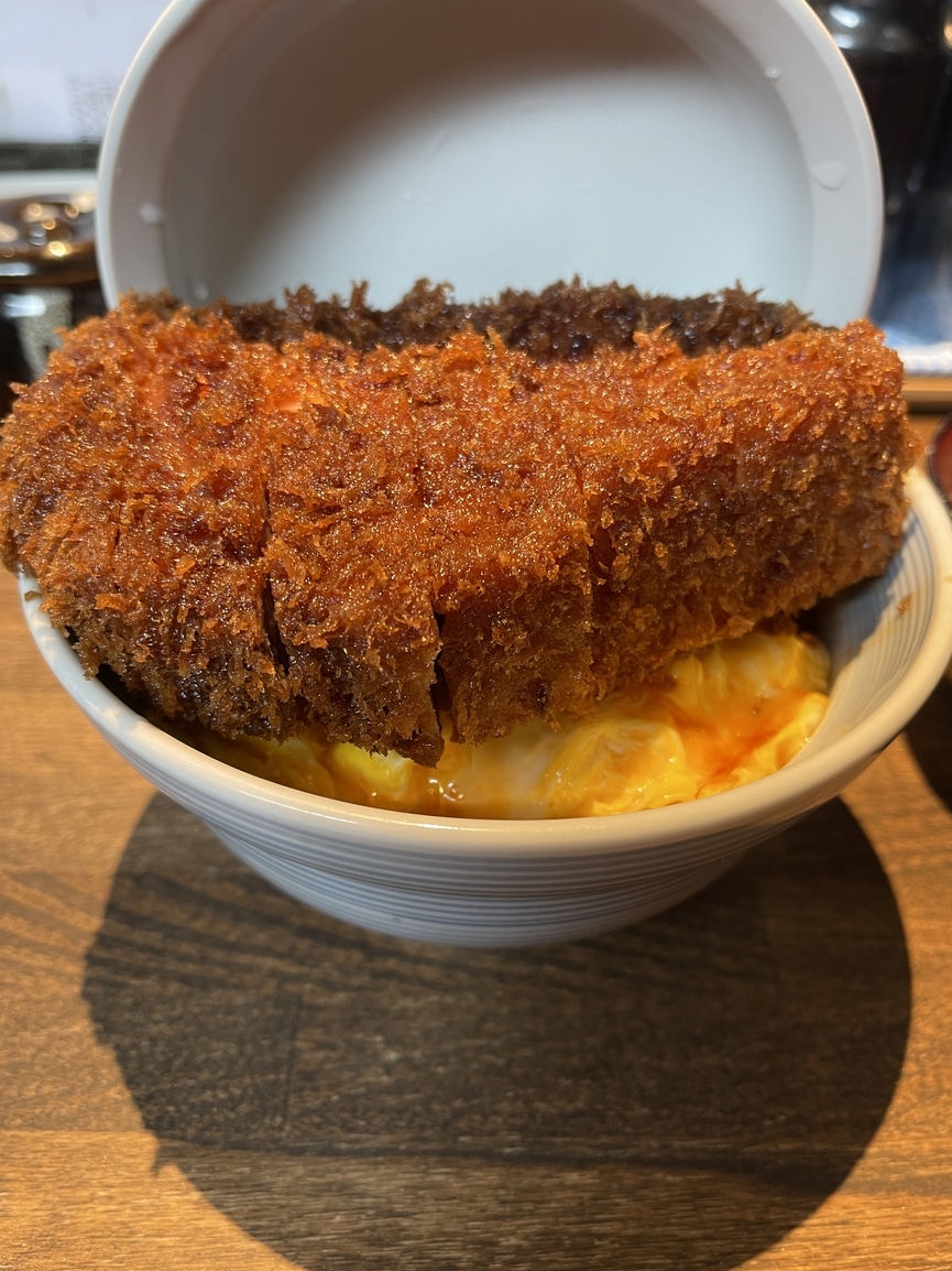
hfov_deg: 53.0
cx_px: 469
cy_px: 629
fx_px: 954
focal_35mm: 26
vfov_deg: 67.3
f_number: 1.6
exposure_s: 1/50
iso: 160
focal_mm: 5.1
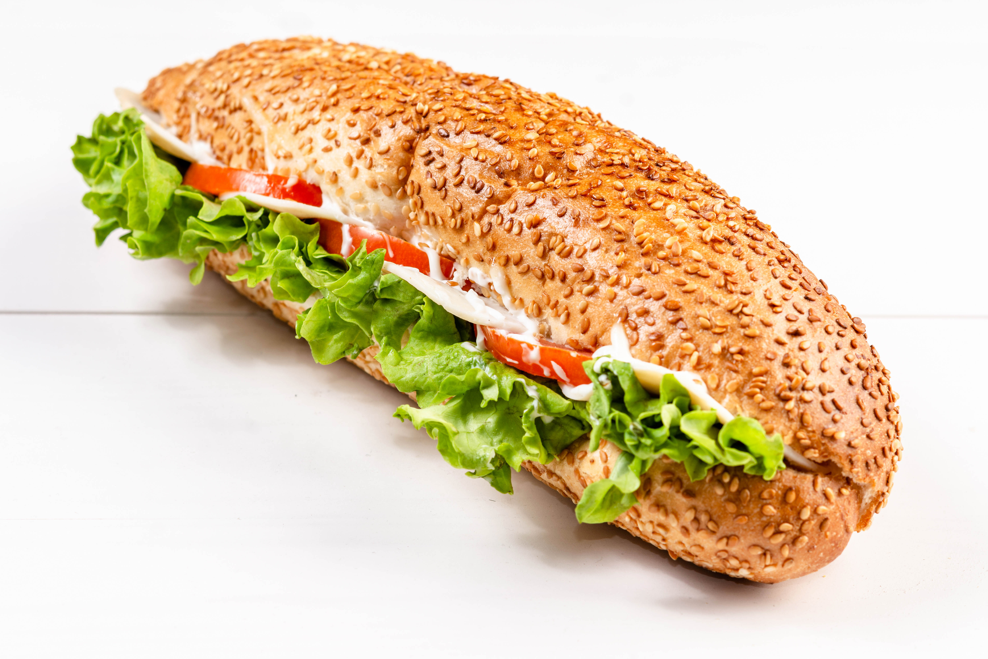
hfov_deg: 22.6
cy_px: 330
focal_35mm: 90
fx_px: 2470
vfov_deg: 15.2
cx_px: 494
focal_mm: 60
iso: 100
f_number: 8
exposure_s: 1/250
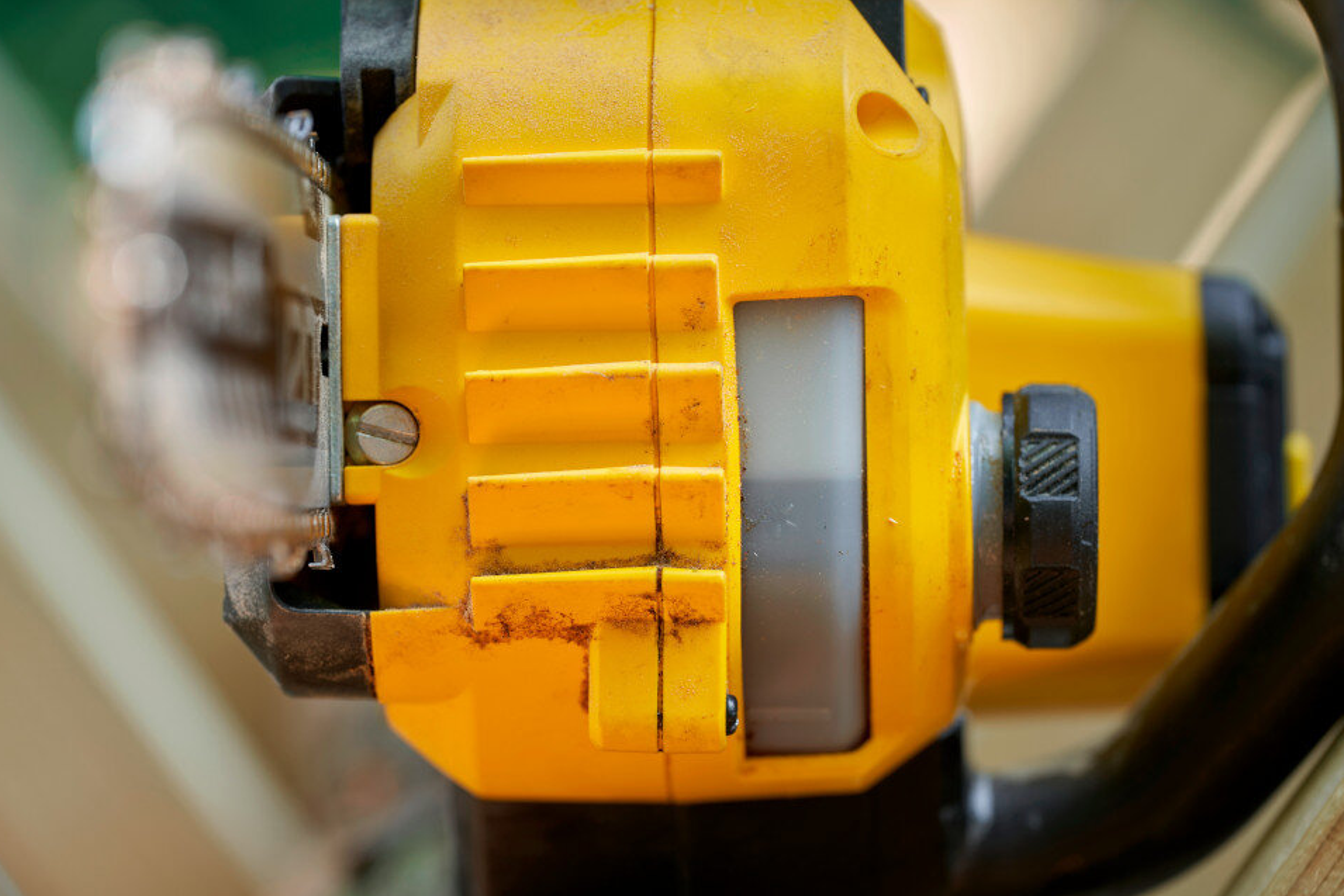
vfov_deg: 6.9
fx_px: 7467
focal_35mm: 200
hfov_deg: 10.3
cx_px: 663
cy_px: 434
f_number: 4
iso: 100
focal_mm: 191
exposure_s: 1/50
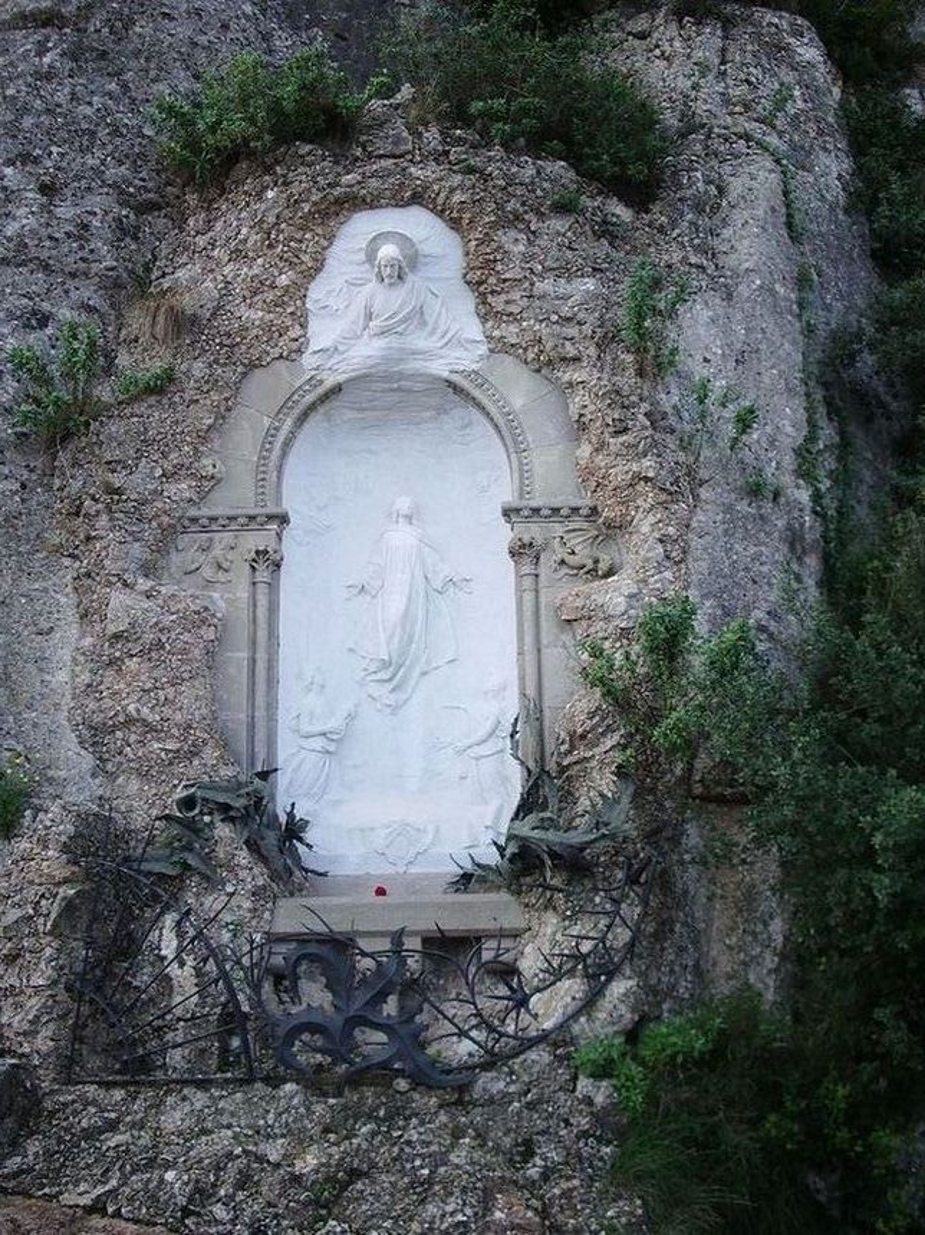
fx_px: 1462
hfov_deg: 35.1
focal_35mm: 41
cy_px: 618
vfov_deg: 45.8
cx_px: 462
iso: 50
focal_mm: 6.8
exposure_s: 1/200
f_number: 2.8
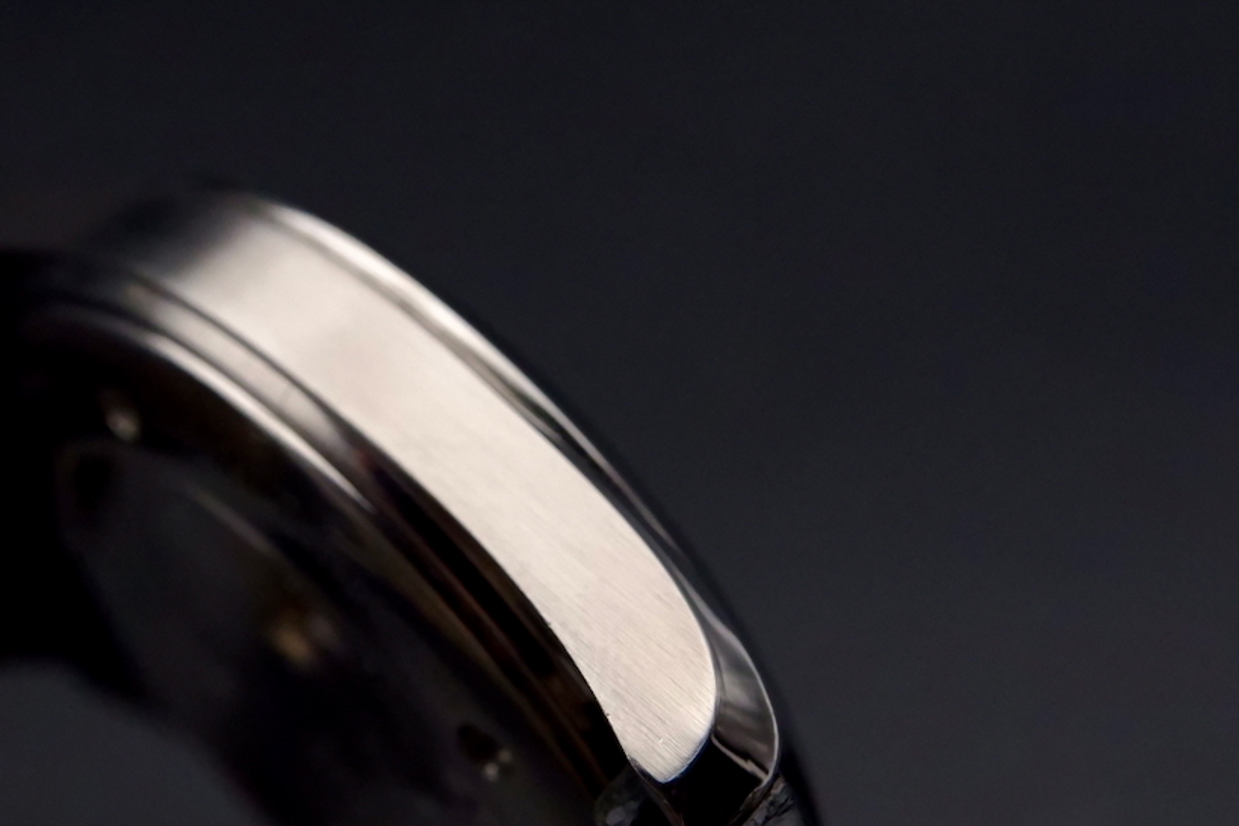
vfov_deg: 20.0
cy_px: 455
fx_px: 2340
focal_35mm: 68
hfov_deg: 29.1
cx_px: 271
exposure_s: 1/4000
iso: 6400
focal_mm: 27.7
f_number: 8
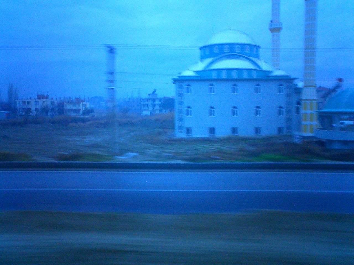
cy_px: 132
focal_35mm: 37
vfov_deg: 38.7
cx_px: 177
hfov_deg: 50.1
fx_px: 378
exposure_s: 1/30
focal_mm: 5.6
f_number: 3.5
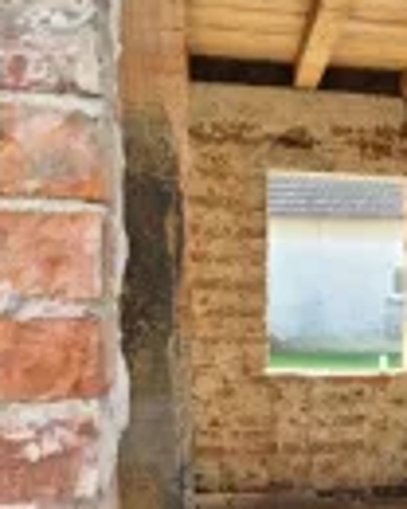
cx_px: 540
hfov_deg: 19.7
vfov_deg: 26.7
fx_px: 1069
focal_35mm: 71
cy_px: 329
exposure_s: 1/180
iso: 32
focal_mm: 5.4
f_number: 1.8
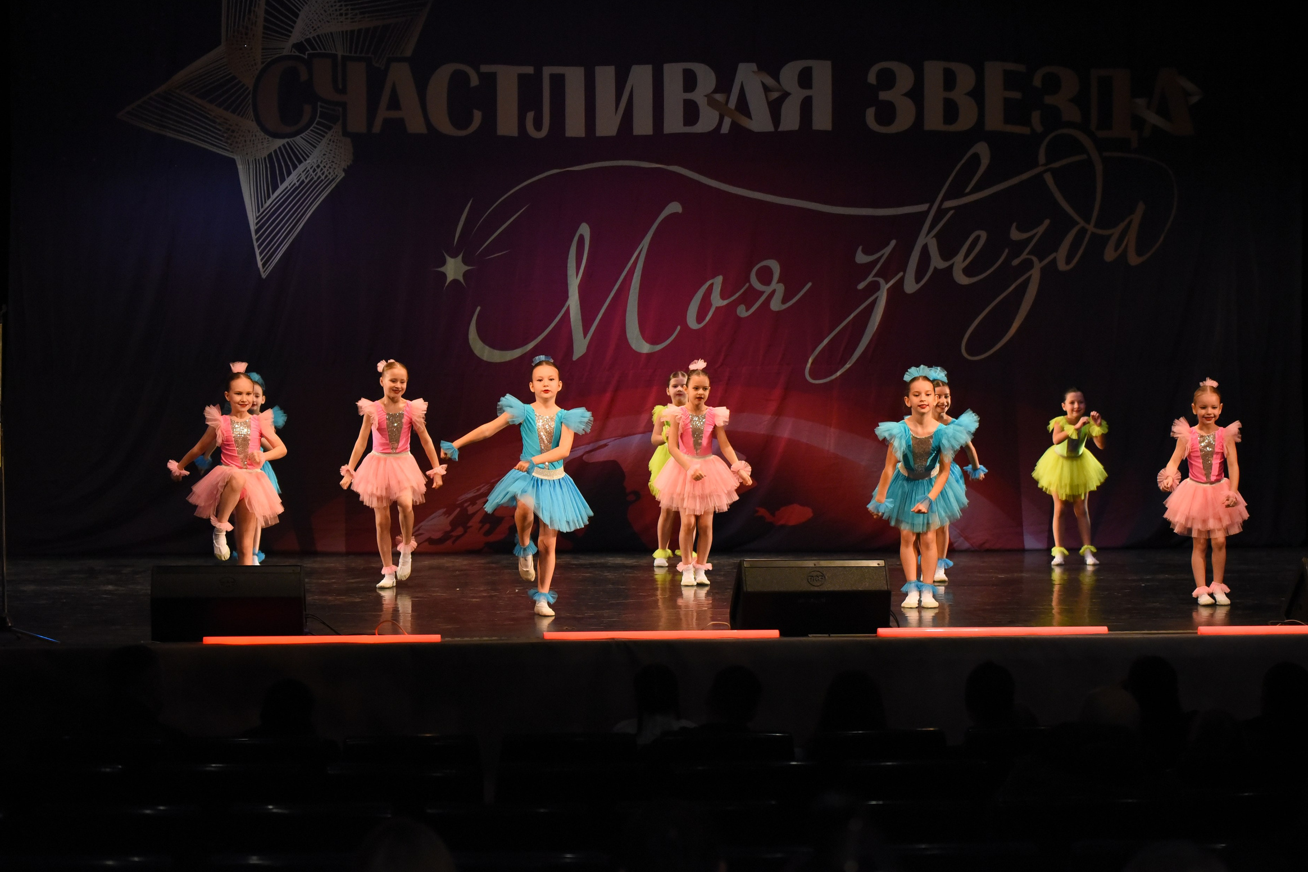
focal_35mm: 77
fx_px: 2797
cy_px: 414
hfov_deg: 26.3
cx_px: 666
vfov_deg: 17.7
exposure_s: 1/800
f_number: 3.2
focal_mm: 70
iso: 5000
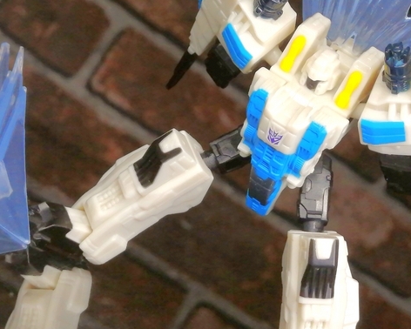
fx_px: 1107
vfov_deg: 16.9
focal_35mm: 91
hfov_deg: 21.0
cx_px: 246
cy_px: 150
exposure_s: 1/329
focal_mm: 3.62
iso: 50
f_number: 1.8
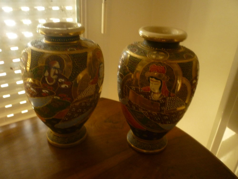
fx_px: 199
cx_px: 119
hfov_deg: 61.7
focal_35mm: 29
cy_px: 90
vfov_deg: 48.2
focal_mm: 5.2
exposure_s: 1/4
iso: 400
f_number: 3.3
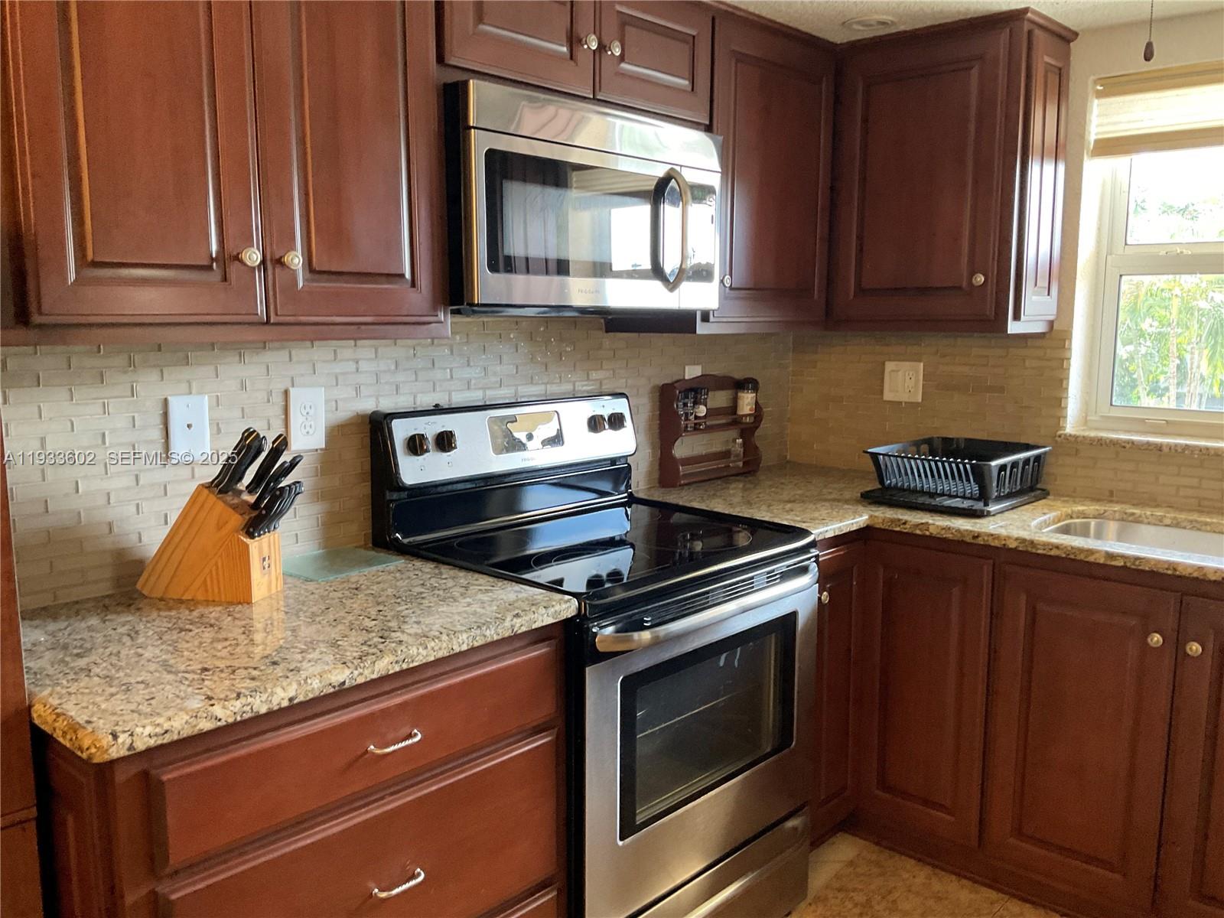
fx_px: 1025
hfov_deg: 61.7
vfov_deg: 48.2
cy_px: 459
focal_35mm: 29
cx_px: 612
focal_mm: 3
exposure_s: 1/60
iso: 200
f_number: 1.8
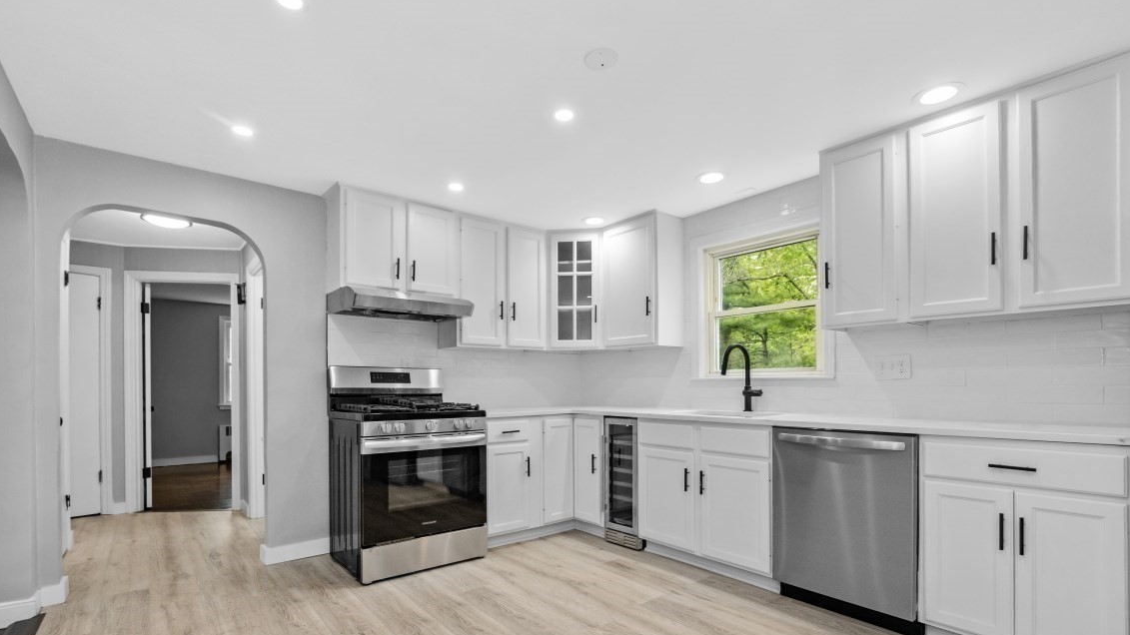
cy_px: 370
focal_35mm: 16
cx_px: 556
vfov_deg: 66.6
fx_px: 479
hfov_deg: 99.4
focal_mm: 10
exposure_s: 1/80
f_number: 6.3
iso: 500
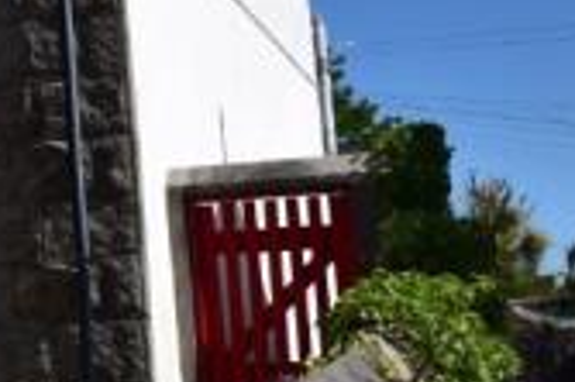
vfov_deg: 12.8
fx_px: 1691
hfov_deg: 16.2
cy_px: 50
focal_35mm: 106
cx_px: -463
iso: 360
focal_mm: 18
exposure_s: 1/500
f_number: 11
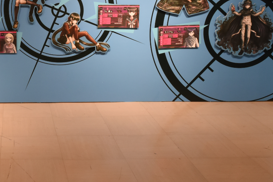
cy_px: 36
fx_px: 470
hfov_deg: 30.5
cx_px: 13
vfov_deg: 21.6
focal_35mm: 62
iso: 1250
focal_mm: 20
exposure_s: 1/60
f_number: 9
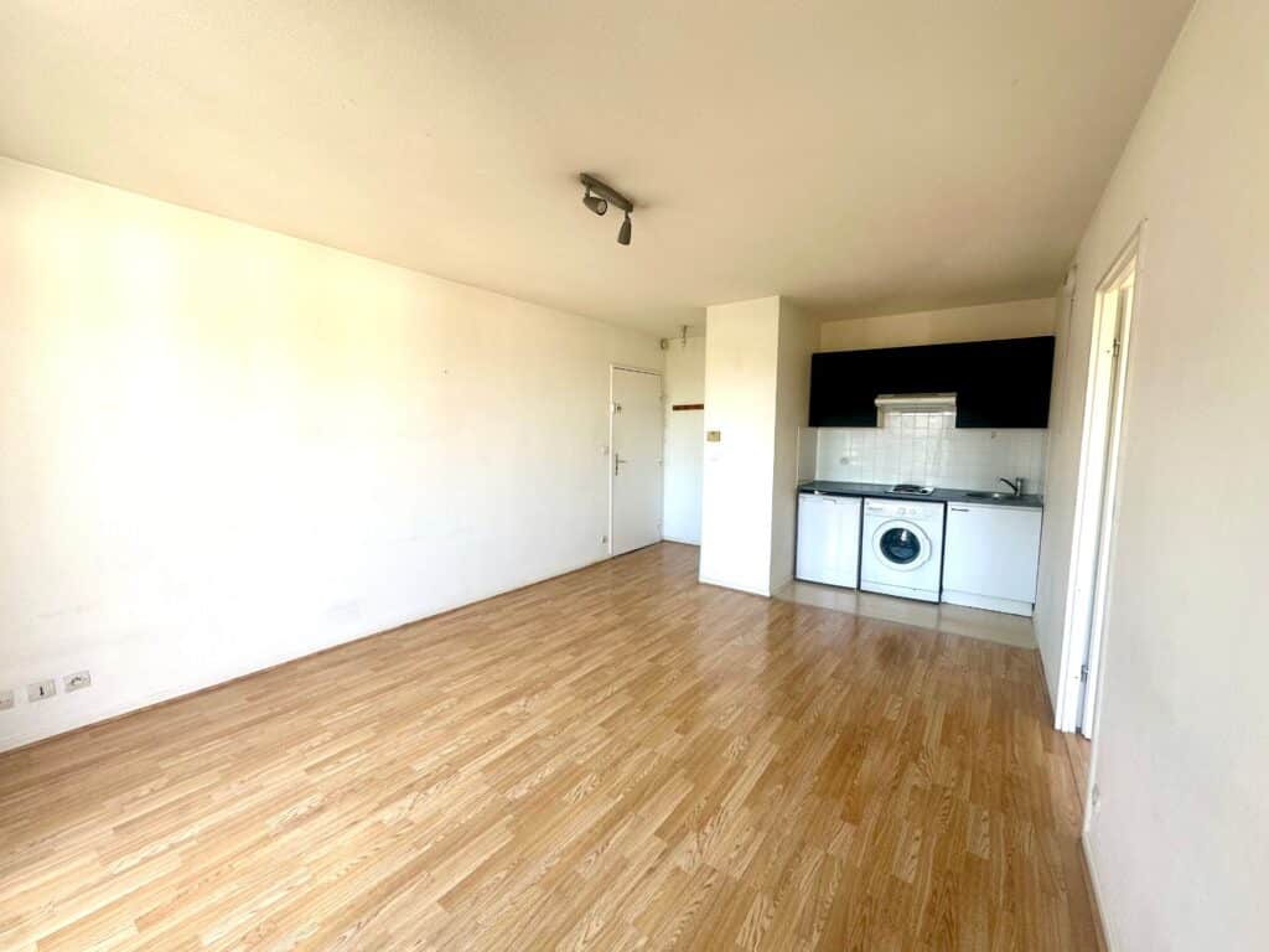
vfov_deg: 85.7
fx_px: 513
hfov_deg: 102.1
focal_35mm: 14
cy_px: 476
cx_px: 634
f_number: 2.2
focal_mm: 2.22
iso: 64
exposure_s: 1/99
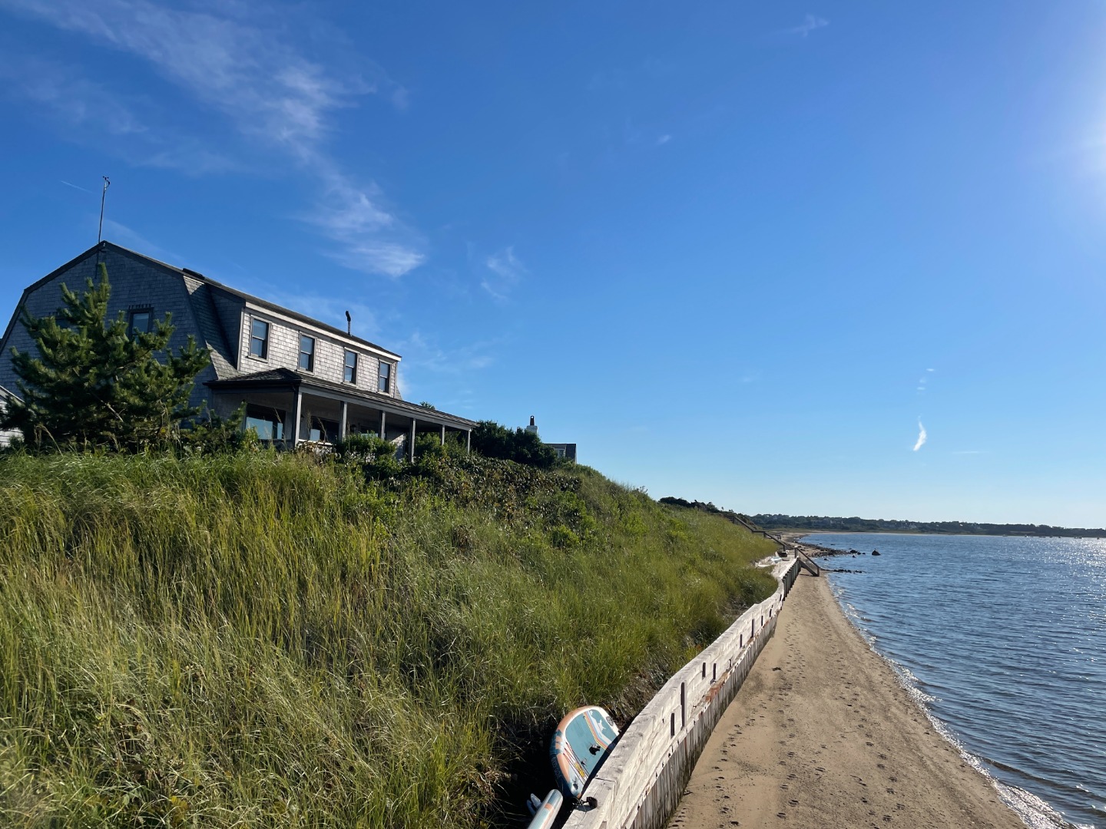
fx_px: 831
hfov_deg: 67.3
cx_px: 553
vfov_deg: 53.1
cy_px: 414
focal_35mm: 26
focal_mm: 4.2
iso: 32
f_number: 1.6
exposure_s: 1/7299
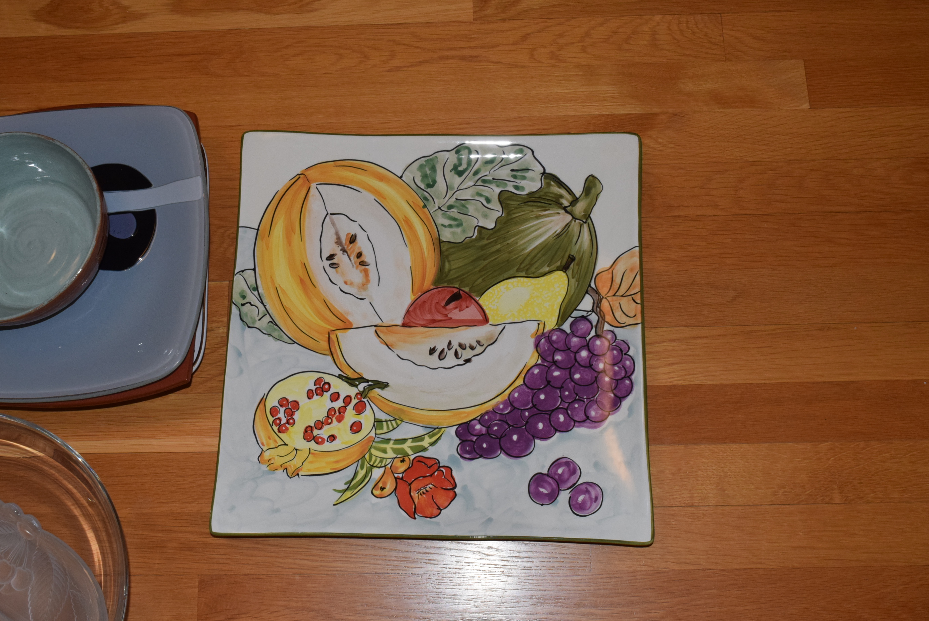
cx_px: 435
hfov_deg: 47.8
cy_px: 302
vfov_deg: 33.0
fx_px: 1047
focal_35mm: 41
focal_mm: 25
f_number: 13
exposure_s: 1/100
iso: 1600
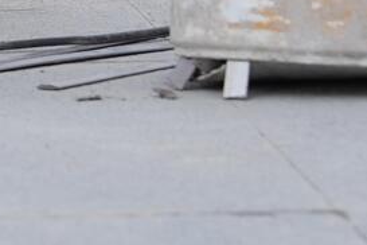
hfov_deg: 4.1
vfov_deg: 2.8
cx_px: -516
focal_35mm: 492
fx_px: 5015
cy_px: -442
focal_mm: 70
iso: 250
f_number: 4.5
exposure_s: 1/1250
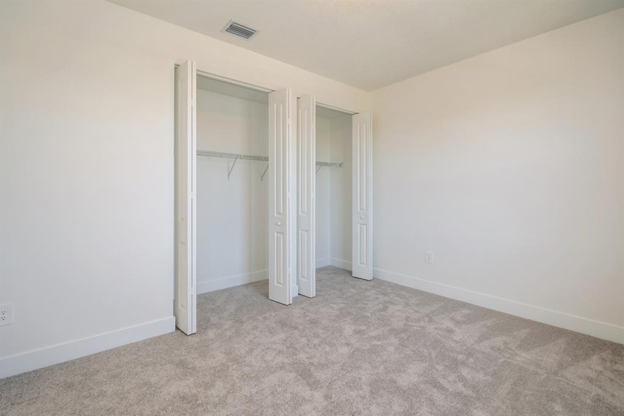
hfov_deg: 100.4
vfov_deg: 77.3
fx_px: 260
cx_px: 312
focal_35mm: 15
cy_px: 208
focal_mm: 10
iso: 200
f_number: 5
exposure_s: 1/60
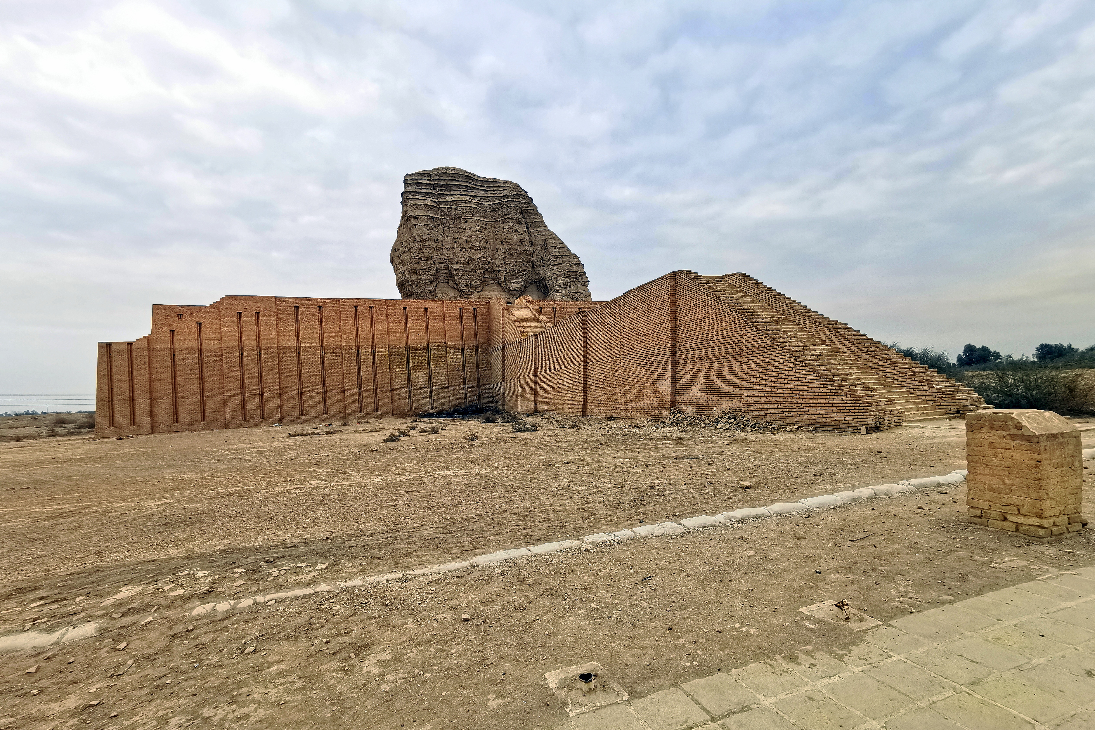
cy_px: 408
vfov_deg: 70.2
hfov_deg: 93.3
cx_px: 555
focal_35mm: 17
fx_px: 517
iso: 50
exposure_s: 1/505
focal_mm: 2.35
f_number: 2.2
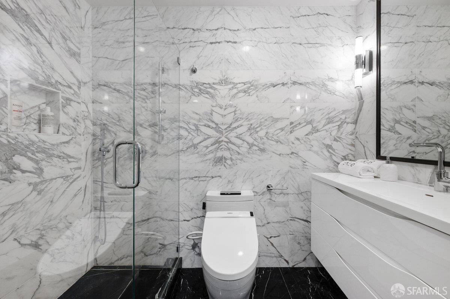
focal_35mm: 14
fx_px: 175
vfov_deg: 81.1
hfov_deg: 104.3
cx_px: 225
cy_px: 150
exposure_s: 1/13
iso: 400
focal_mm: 14
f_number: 11
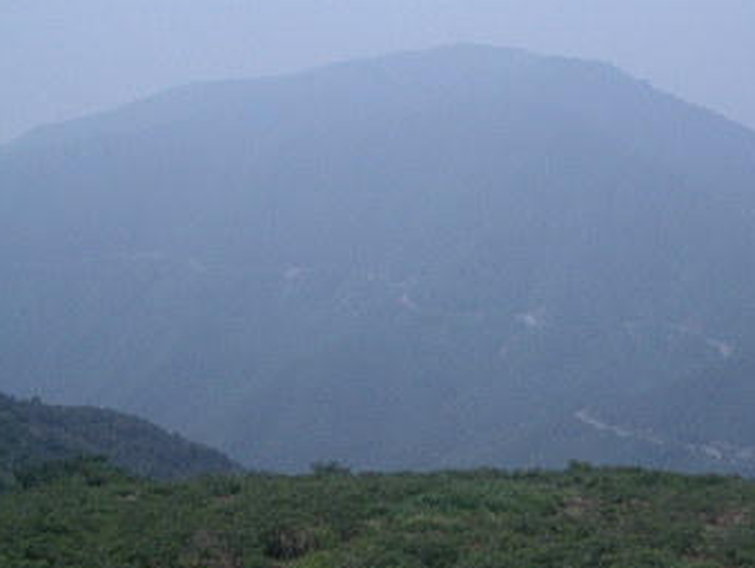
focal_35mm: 66
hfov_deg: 28.7
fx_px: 1441
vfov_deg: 22.2
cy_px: 370
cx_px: 599
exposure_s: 1/1000
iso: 50
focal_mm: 5.8
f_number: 4.3
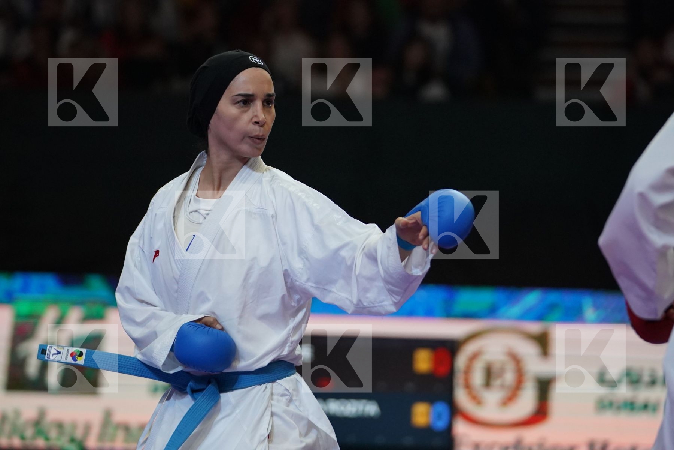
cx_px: 337
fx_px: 4006
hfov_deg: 9.6
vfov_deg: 6.4
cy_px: 225
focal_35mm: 214
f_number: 2.8
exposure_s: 1/1000
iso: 3200
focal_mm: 143
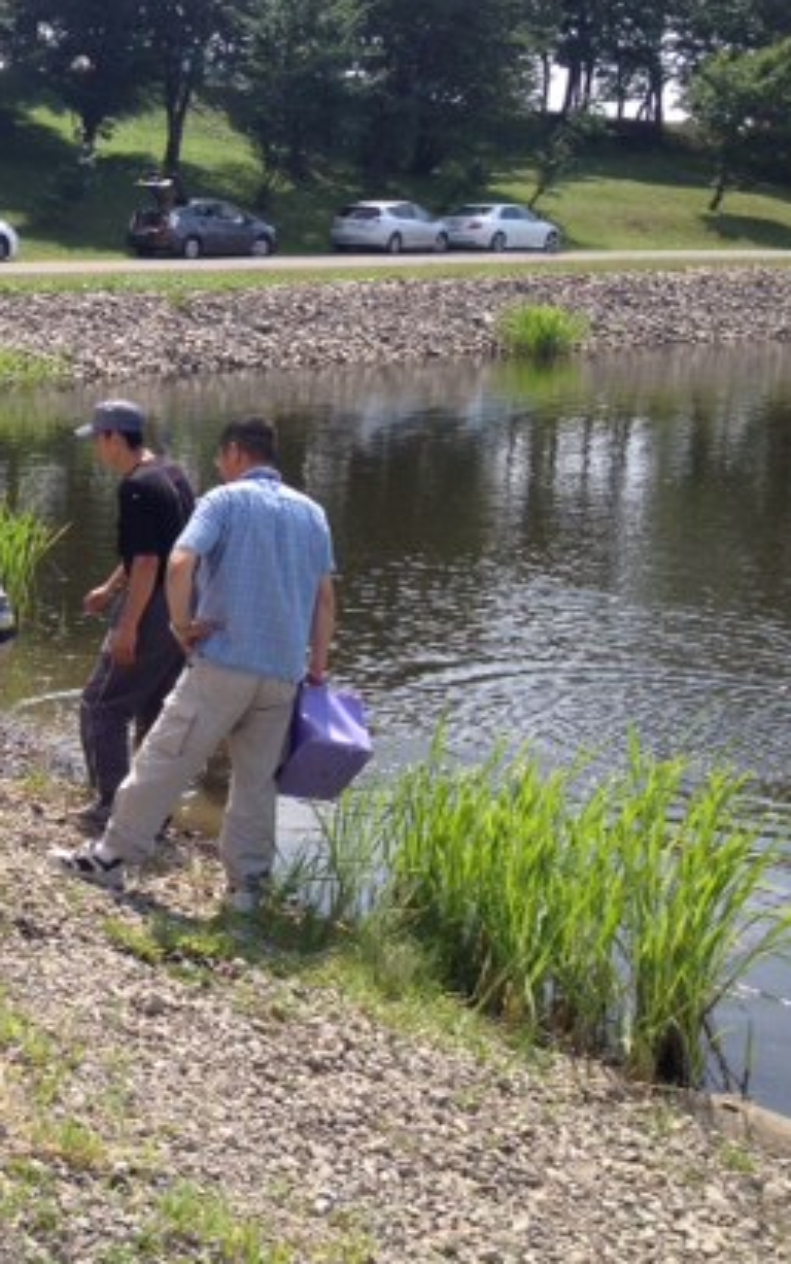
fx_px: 1998
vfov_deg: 35.0
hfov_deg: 21.1
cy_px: 541
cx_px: -114
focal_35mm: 58
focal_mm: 4.28
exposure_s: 1/1314
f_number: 2.4
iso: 50
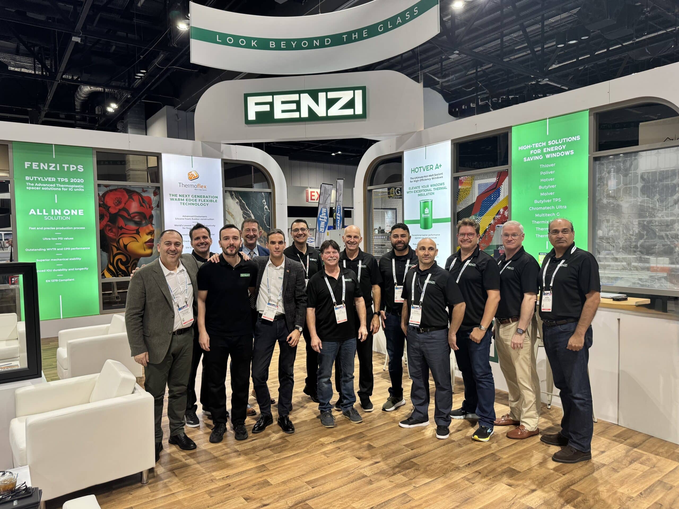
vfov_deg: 56.8
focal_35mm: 24
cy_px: 254
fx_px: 471
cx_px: 340
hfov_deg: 71.6
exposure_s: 1/60
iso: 160
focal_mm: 6.76
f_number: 1.78
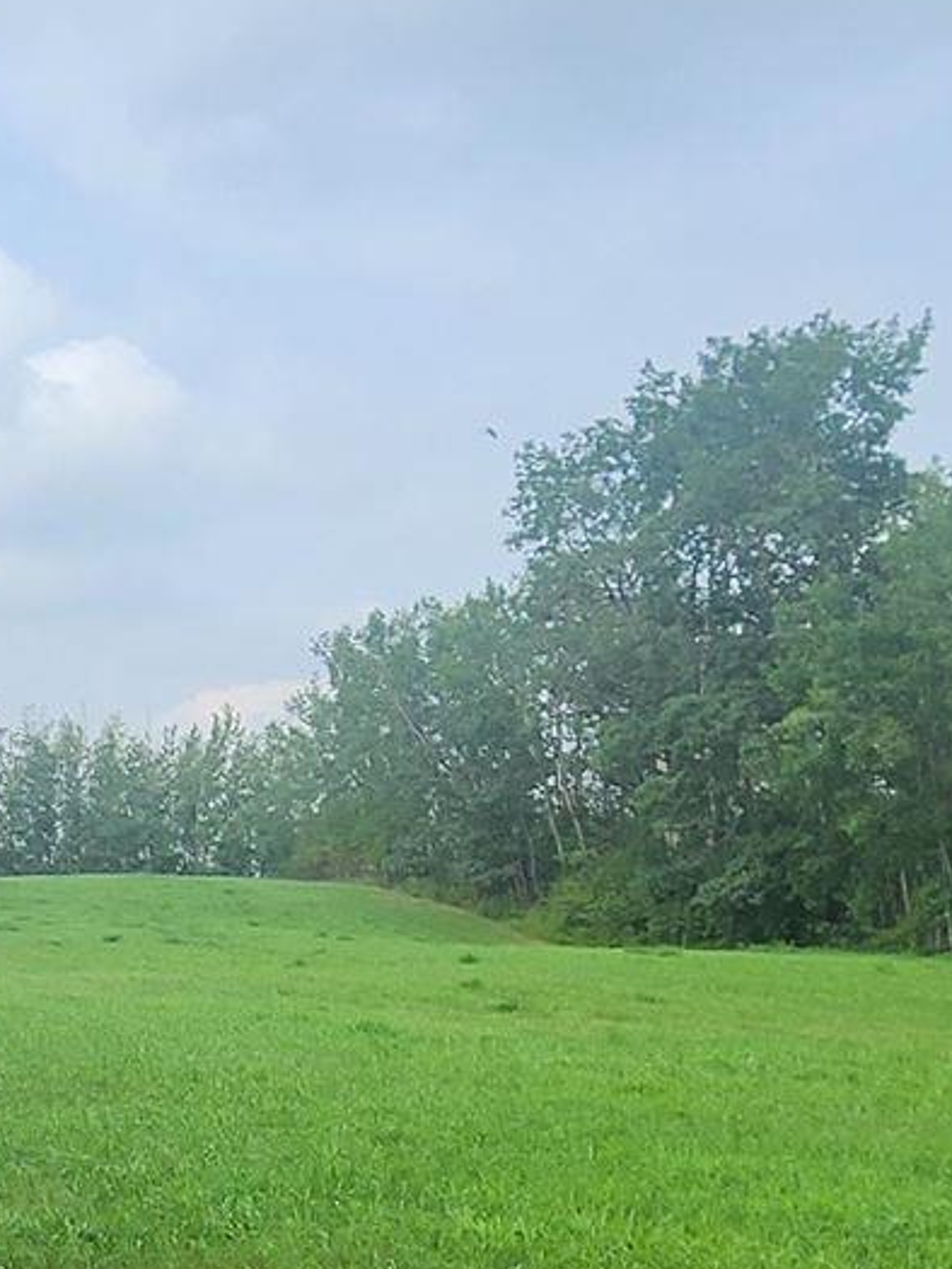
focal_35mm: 57
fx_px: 2089
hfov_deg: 23.2
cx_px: -225
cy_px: 1013
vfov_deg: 32.8
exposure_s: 1/1718
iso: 50
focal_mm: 2.2
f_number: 2.2
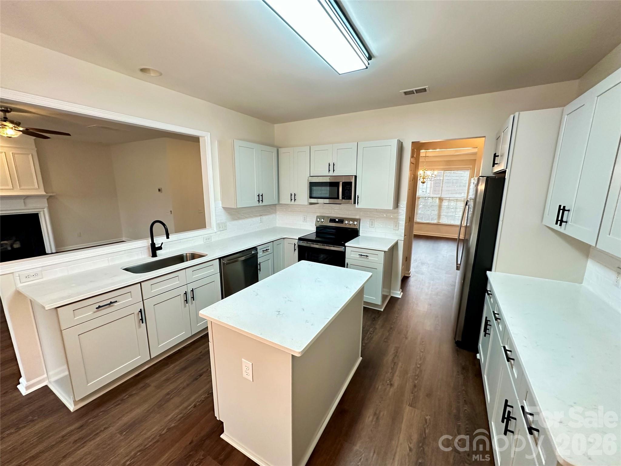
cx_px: 310
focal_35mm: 14
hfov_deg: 102.1
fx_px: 251
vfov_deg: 85.7
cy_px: 233
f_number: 2.2
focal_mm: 2.22
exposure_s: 1/60
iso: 320
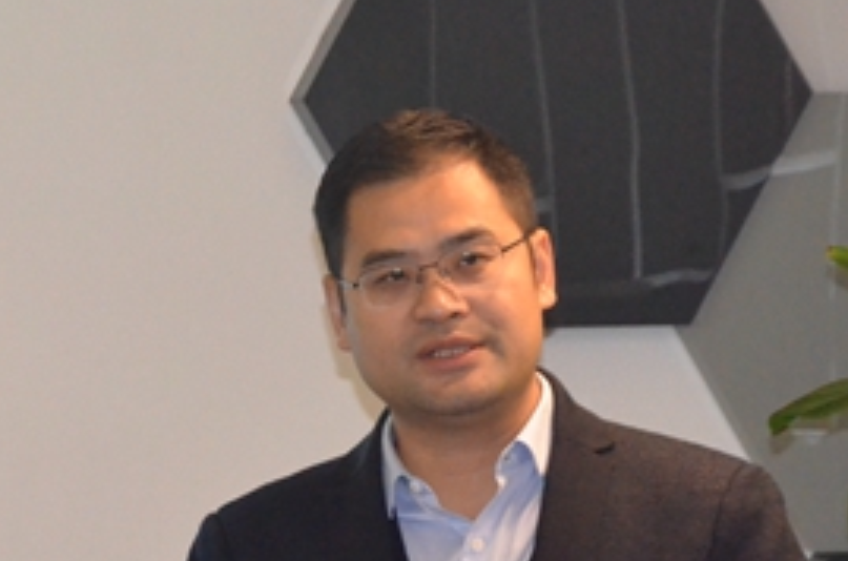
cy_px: 366
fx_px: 8817
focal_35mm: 375
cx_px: 271
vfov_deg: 3.6
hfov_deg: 5.5
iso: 5000
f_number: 8
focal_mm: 105
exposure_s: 1/200
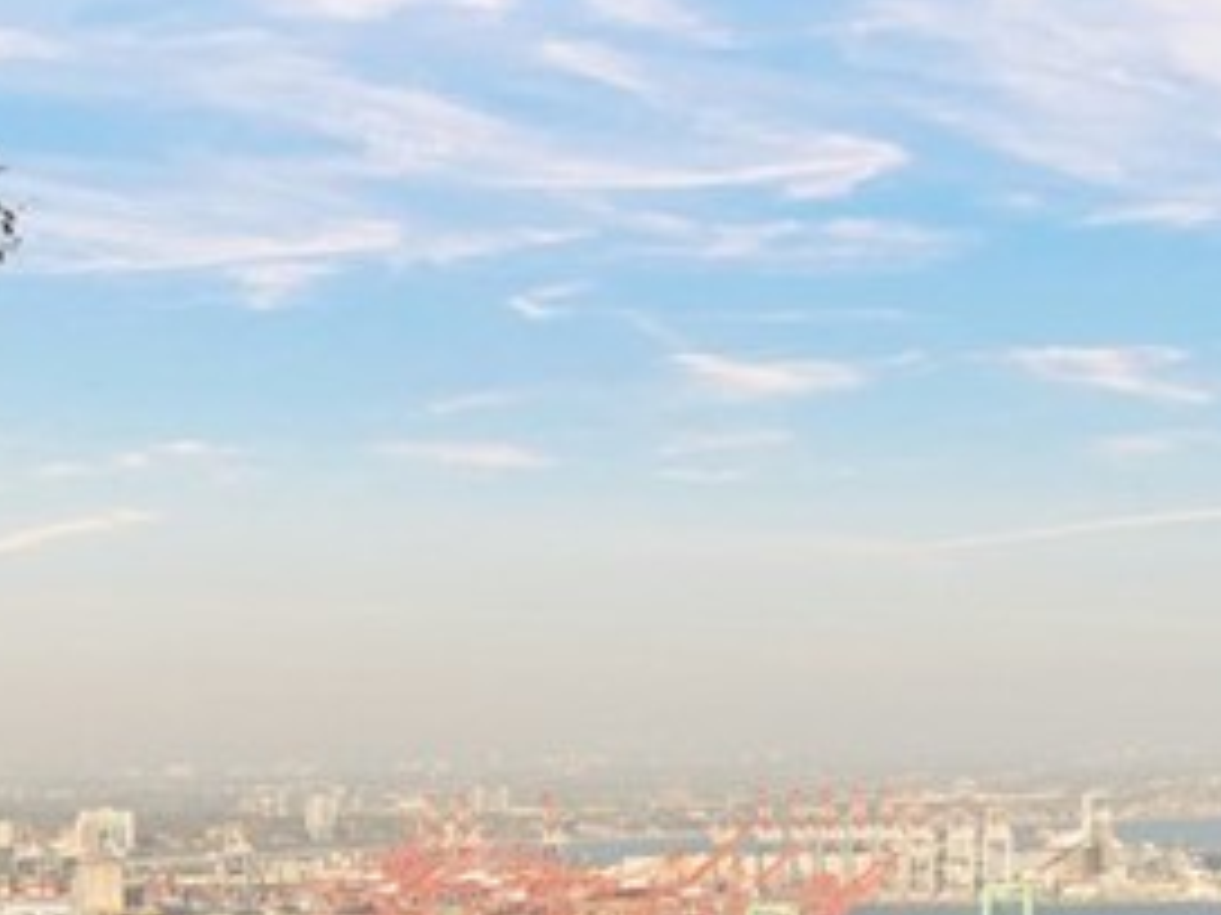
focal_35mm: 272
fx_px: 9594
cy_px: 1052
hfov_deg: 7.3
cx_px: 471
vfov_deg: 5.4
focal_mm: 75
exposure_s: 1/160
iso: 320
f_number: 7.1
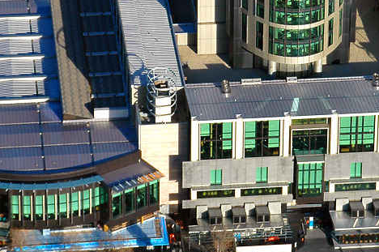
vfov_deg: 5.9
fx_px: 2429
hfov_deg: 8.9
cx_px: 273
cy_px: 53
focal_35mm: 231
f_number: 10
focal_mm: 80
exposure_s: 1/400
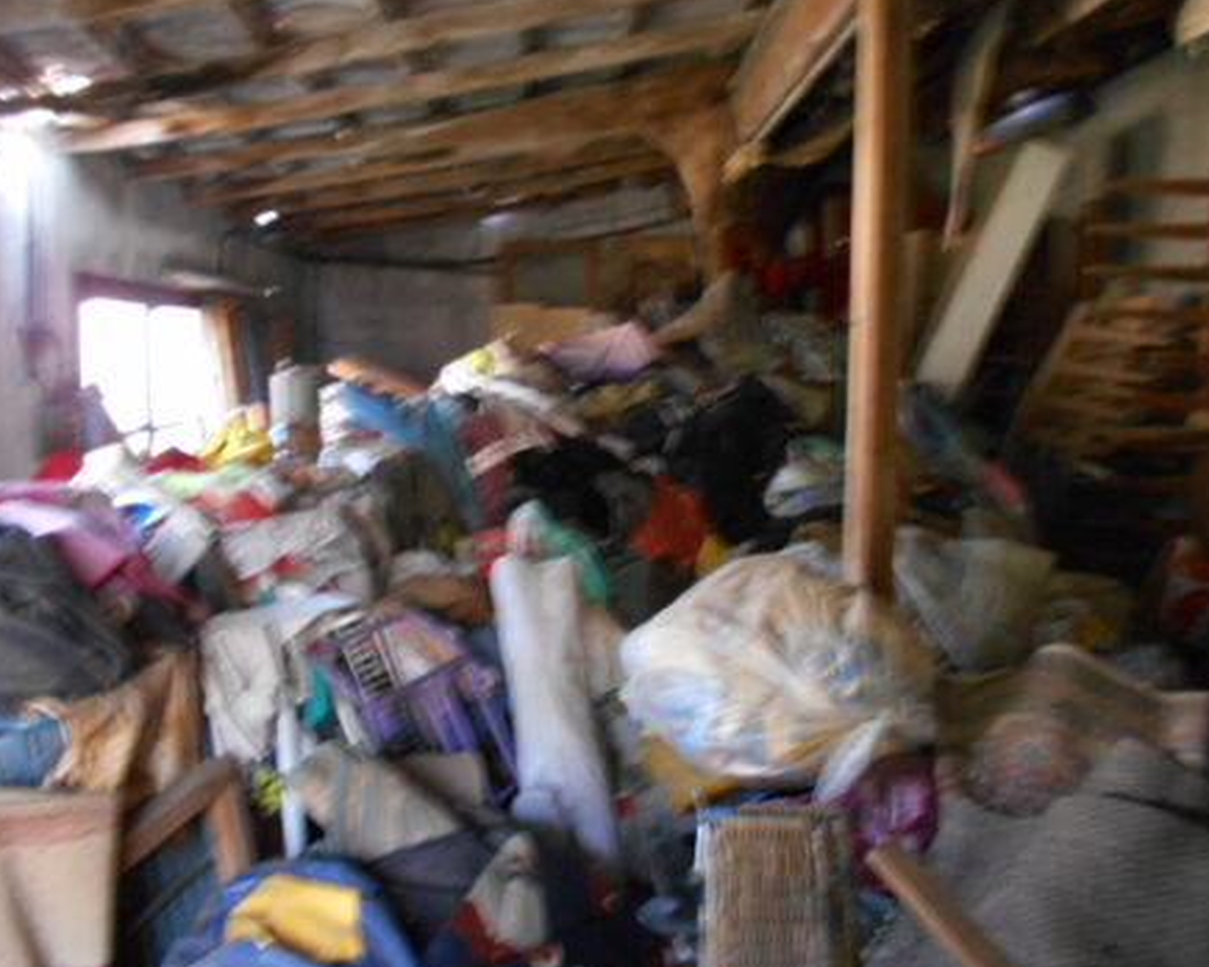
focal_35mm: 28
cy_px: 486
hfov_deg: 62.1
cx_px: 561
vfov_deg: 51.5
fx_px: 1002
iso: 400
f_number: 3.2
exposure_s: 1/8
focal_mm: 4.6
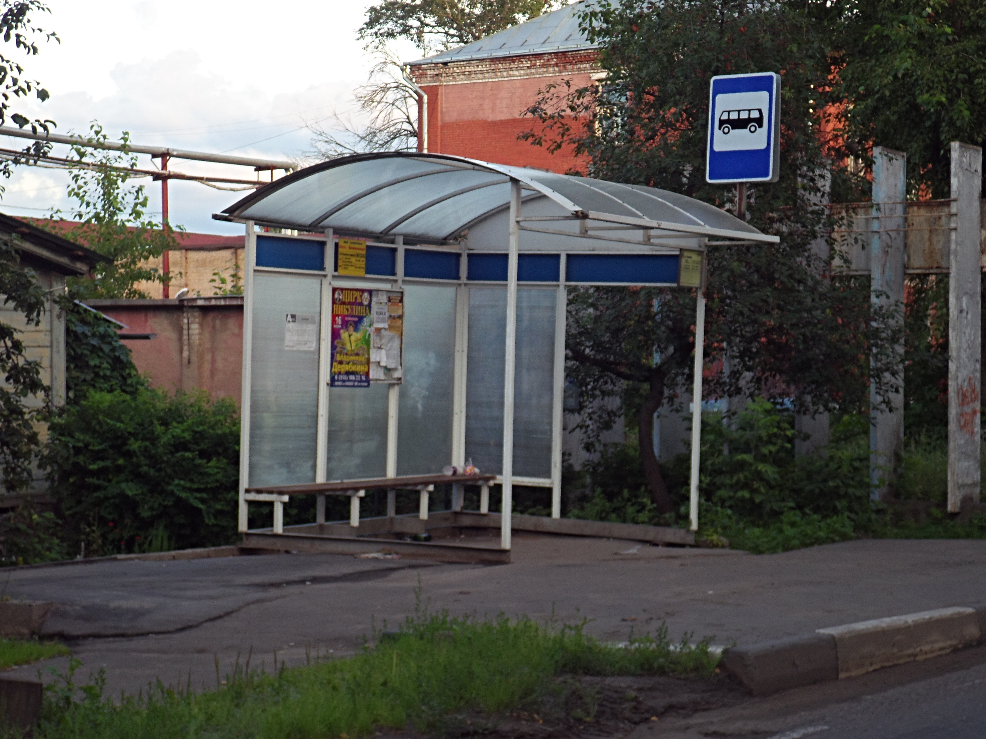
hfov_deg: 23.8
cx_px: 494
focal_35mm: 82
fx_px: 2336
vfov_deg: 18.0
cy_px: 366
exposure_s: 1/60
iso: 100
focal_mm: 14.6
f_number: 4.7
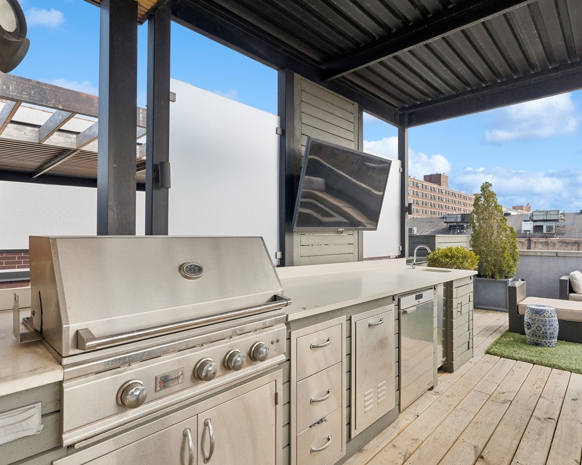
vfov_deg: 70.8
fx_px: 327
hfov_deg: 83.2
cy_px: 237
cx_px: 303
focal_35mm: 19
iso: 320
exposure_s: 1/640
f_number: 8
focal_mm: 16
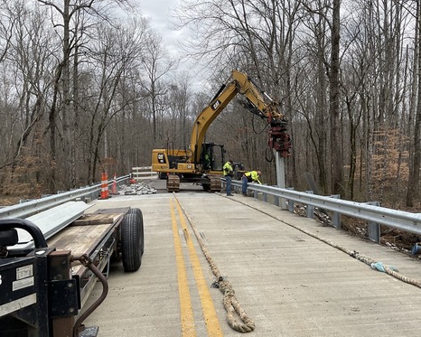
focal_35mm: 34
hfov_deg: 52.5
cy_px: 181
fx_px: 424
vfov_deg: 43.3
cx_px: 250
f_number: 1.8
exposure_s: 1/556
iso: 16
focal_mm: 3
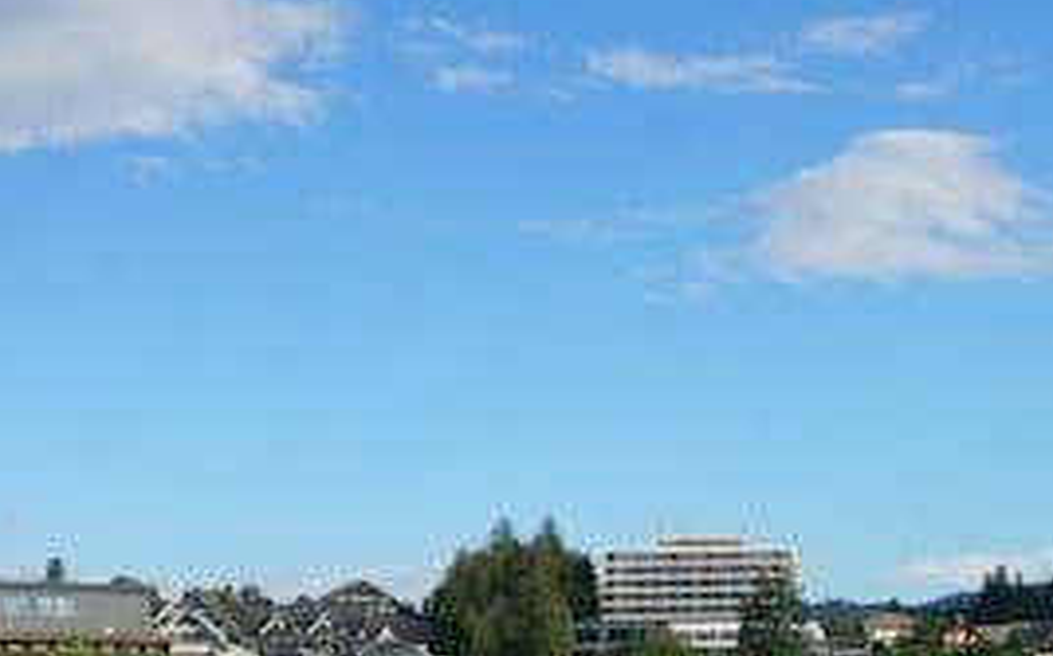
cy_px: 762
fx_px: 2093
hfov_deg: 26.7
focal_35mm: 73
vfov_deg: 17.1
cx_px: 1053
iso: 100
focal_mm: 16
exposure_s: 1/100
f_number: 13
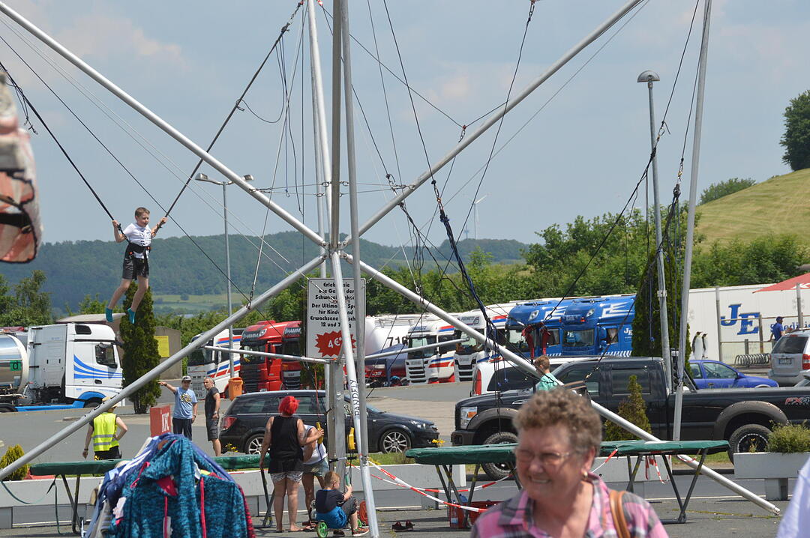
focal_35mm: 147
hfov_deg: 14.0
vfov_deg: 9.3
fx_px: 3304
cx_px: 405
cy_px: 269
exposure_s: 1/2000
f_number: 11
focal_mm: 98
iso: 800
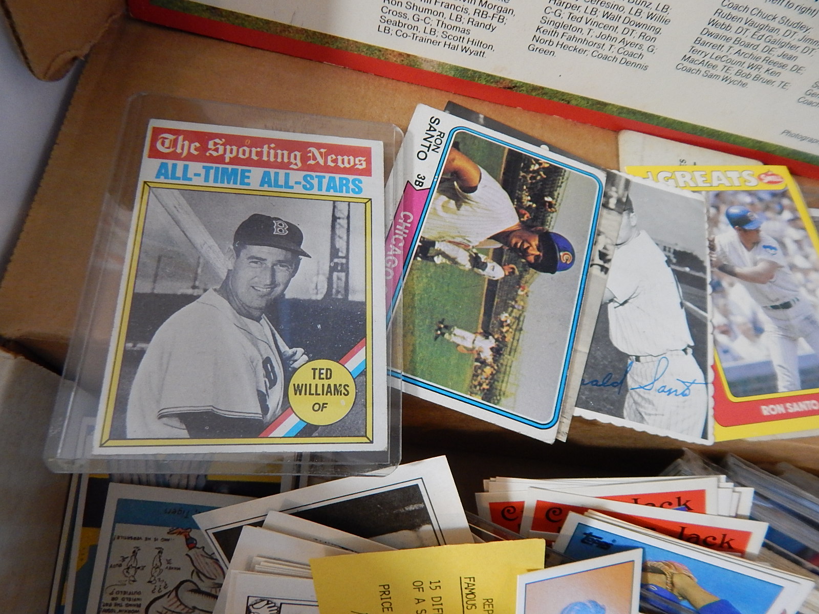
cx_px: 410
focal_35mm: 22
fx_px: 521
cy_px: 307
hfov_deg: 76.4
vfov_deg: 61.1
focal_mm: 4
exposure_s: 1/50
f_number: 3
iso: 400
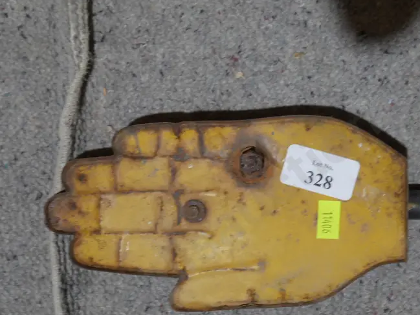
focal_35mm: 60
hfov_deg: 32.1
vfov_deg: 24.3
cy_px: 205
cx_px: 259
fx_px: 728
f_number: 5.6
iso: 500
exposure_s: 1/60
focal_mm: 19
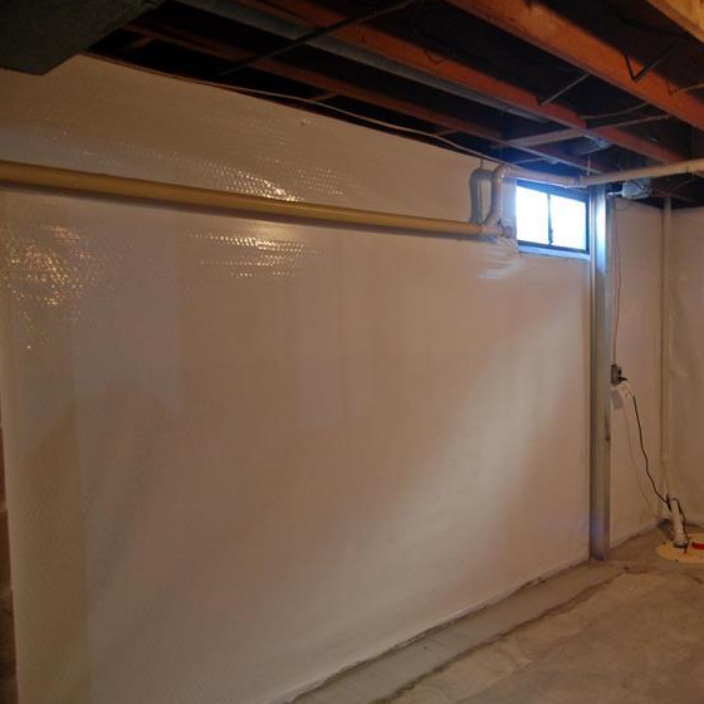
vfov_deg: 57.3
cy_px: 366
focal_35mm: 28
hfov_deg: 53.7
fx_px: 644
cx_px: 557
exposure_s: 1/15
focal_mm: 12
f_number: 4
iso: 400
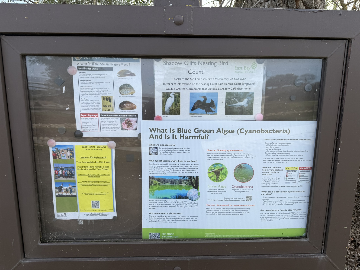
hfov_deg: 71.6
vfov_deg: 56.8
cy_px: 135
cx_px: 180
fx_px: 250
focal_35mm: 24
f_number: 1.78
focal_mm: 6.76
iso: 80
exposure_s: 1/1770
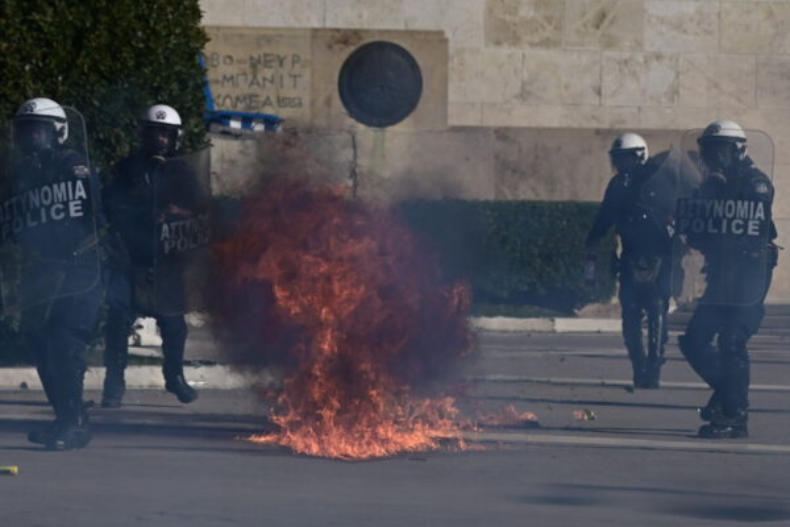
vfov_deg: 13.0
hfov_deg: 19.5
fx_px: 2304
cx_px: 395
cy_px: 264
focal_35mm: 105
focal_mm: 105
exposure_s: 1/4000
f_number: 5
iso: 250
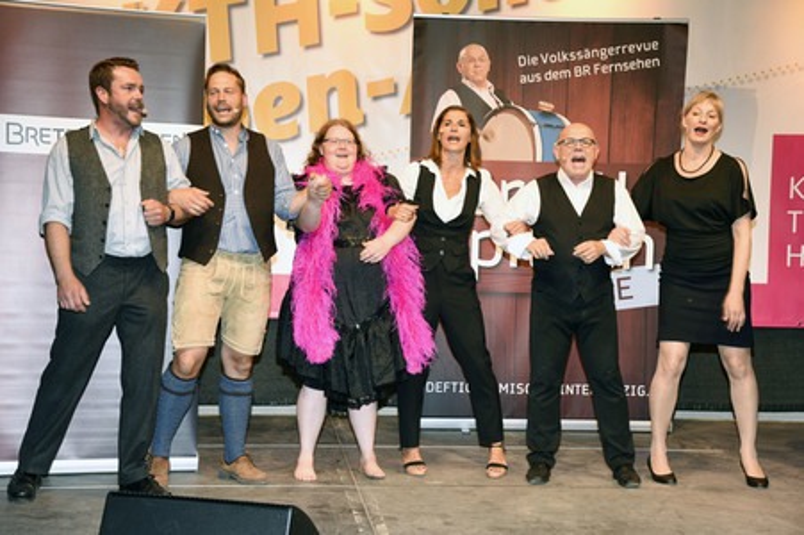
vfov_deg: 21.9
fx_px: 1384
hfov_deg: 32.4
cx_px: 402
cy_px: 268
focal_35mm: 62
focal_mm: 62
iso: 1250
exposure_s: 1/100
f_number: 6.3
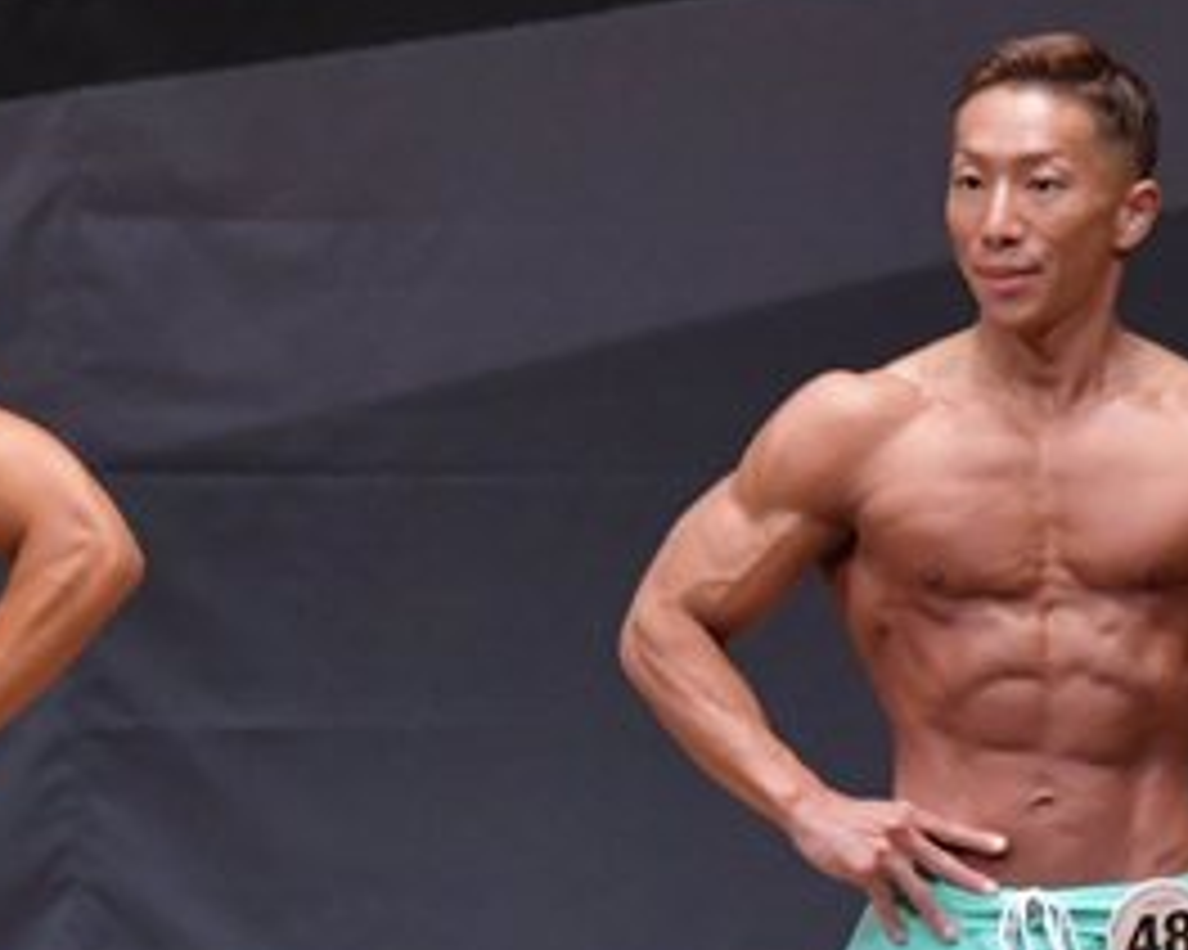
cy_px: 955
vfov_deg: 2.1
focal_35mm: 743
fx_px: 26114
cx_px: 1465
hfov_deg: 2.6
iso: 6400
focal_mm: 180
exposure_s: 1/400
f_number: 5.6
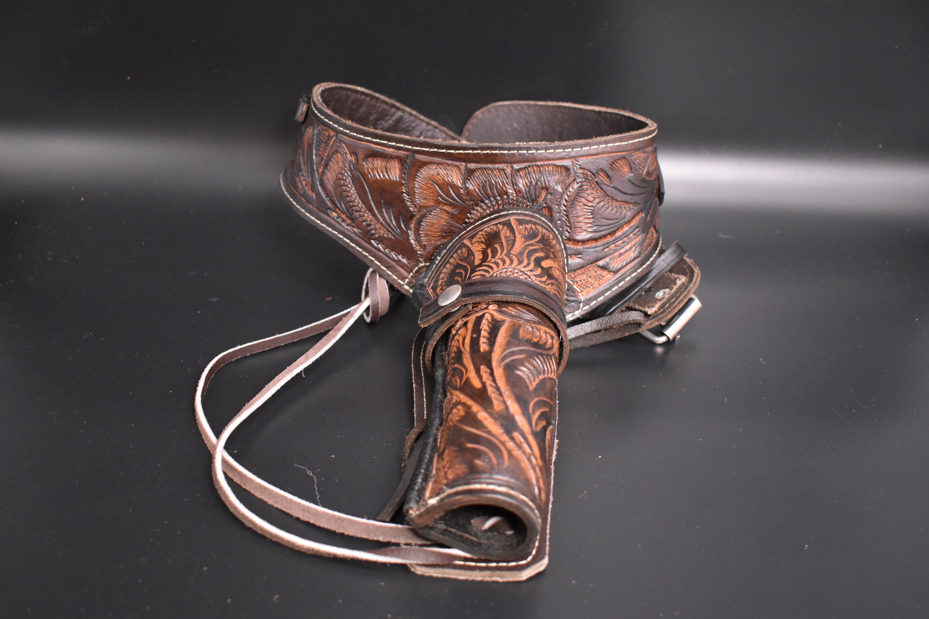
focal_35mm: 40
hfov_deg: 47.9
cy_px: 310
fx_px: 1045
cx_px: 464
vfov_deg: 33.0
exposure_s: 1/60
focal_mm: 27
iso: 2800
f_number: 4
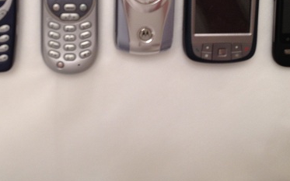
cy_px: 8
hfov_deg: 31.3
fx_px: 514
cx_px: 101
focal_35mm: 65
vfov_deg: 19.5
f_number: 2.4
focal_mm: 4.28
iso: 80
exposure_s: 1/20
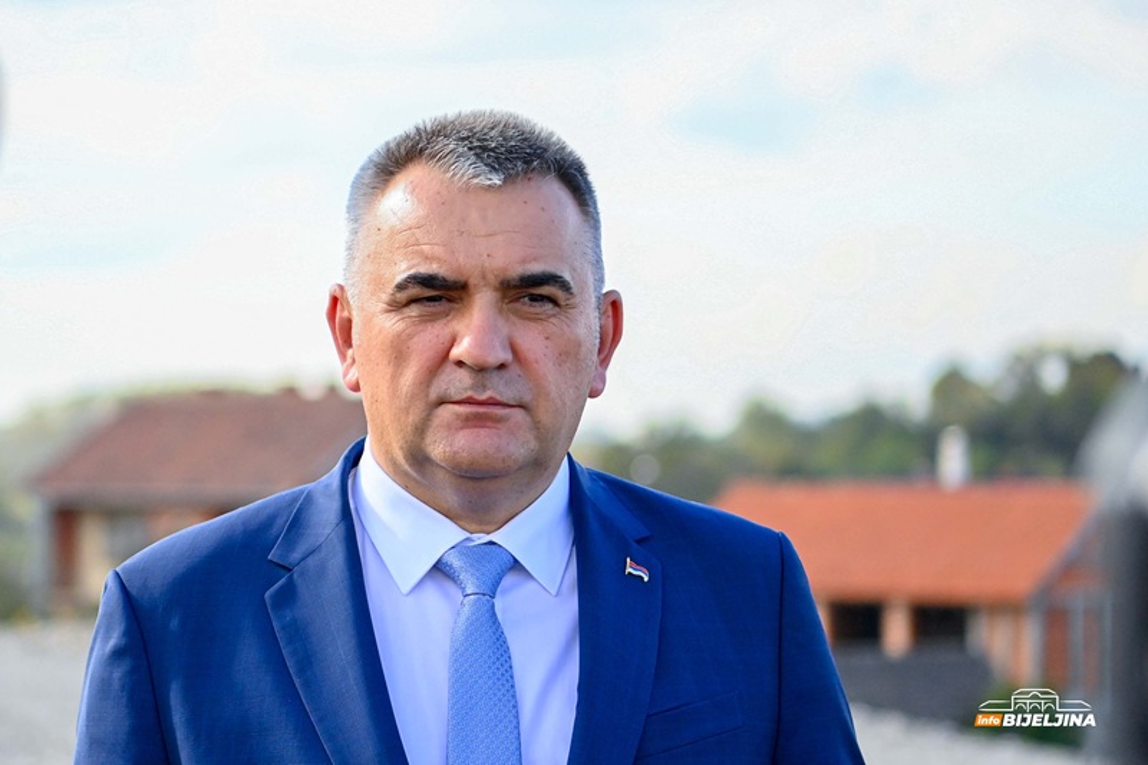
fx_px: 3347
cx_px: 574
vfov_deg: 13.0
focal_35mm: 105
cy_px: 382
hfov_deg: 19.5
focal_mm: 70
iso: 1000
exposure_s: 1/6400
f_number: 2.8
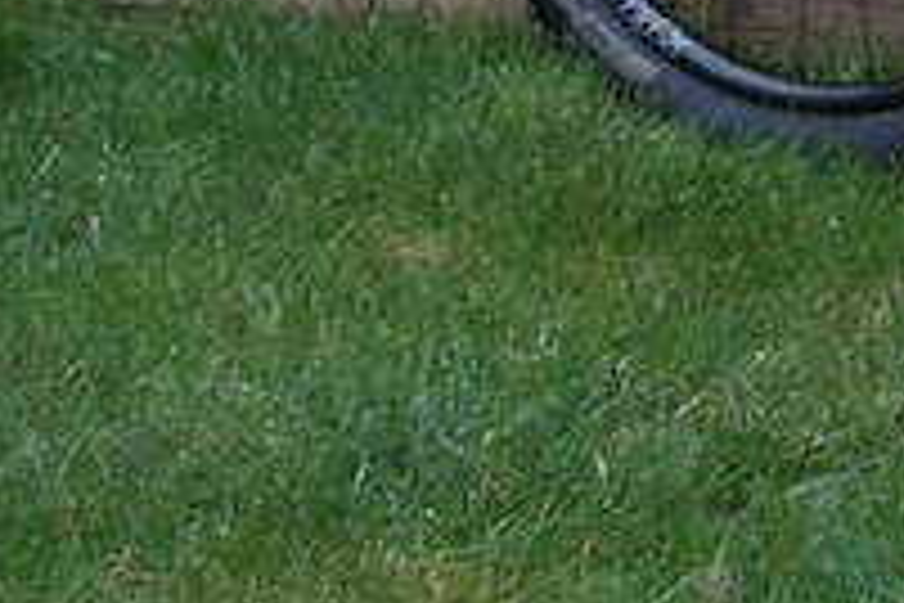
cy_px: -529
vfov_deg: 9.1
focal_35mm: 143
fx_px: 3591
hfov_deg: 12.9
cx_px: 1682
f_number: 3.5
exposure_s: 1/80
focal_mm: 24
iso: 100
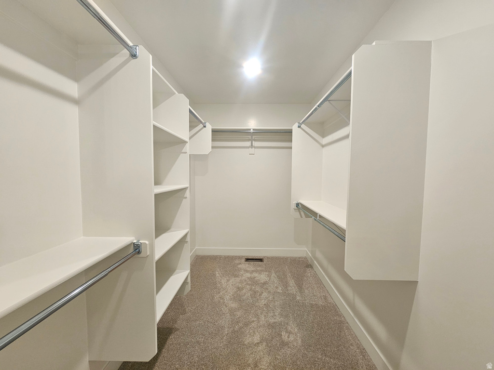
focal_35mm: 13
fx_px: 186
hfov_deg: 106.2
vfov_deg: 89.9
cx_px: 247
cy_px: 185
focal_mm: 2.2
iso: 200
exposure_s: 1/60
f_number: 2.2
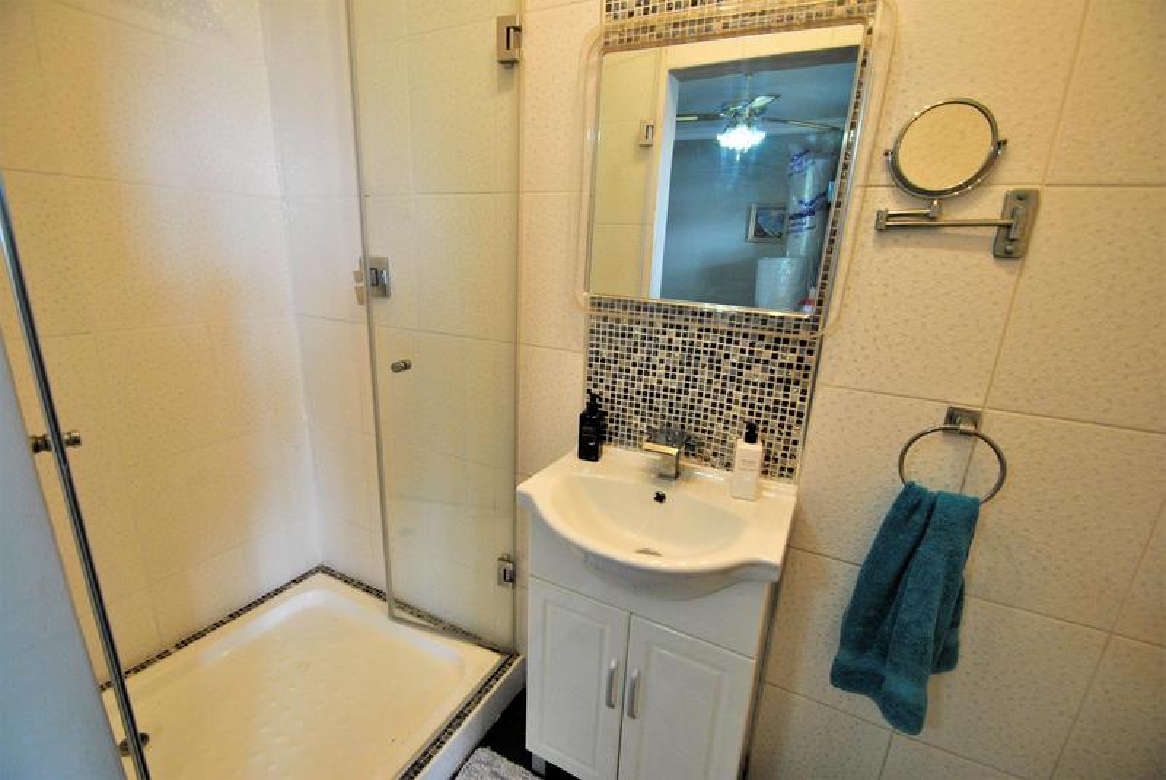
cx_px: 583
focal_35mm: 15
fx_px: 486
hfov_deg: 100.3
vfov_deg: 77.4
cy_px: 390
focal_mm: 10
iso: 360
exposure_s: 1/30
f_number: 3.5
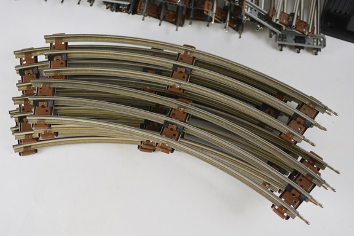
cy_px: 119
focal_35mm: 50
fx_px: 492
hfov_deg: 39.6
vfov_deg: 27.0
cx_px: 172
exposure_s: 1/125
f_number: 5.6
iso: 280
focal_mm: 32
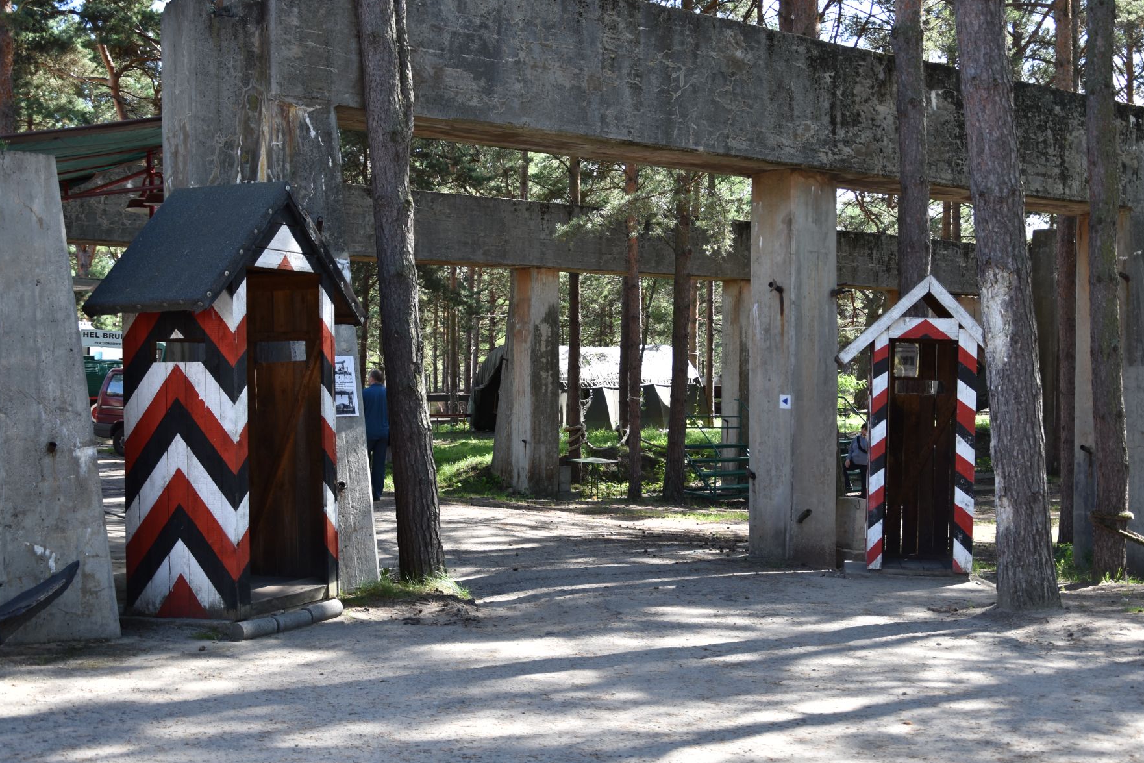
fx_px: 1385
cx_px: 659
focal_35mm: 44
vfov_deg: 30.8
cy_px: 387
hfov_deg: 44.7
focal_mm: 25
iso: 100
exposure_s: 1/125
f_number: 4
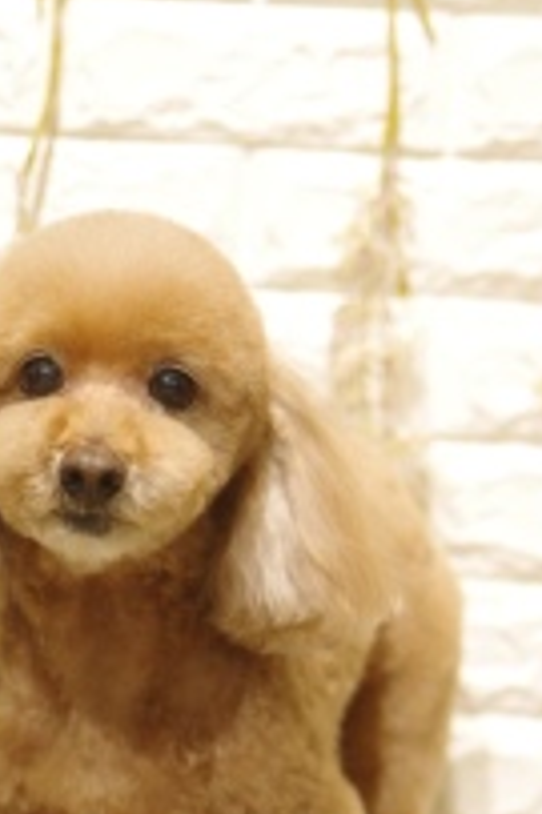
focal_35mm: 148
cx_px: 96
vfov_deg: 13.9
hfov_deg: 9.2
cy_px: 521
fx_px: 3348
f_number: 3.2
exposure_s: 1/125
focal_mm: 50
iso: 500
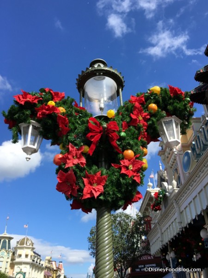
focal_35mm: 29
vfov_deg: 61.7
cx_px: 104
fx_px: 232
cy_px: 139
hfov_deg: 48.2
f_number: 2.2
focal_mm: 4.15
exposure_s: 1/1241
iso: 25
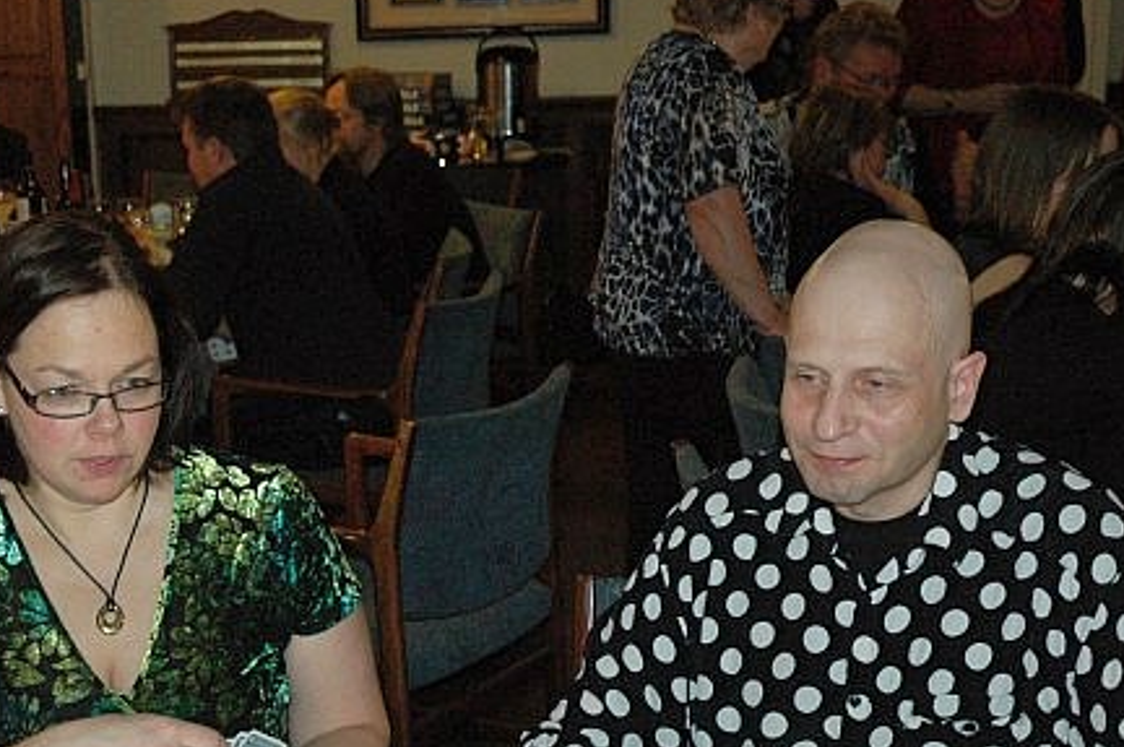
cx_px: 458
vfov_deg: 19.1
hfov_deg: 28.4
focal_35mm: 71
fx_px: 2214
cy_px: 482
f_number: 5
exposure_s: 1/60
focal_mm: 34
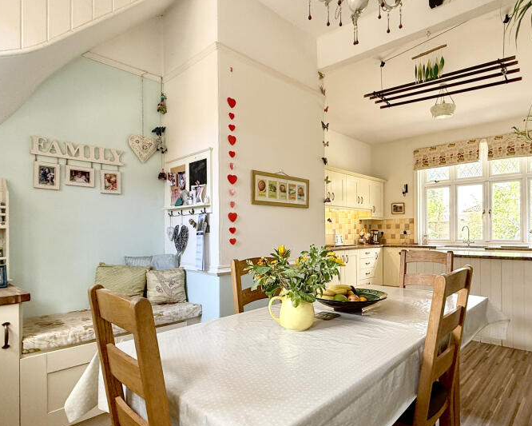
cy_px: 237
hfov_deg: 76.6
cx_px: 323
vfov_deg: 65.3
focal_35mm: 21
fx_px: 331
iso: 160
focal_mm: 2.22
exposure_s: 1/99
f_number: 2.2
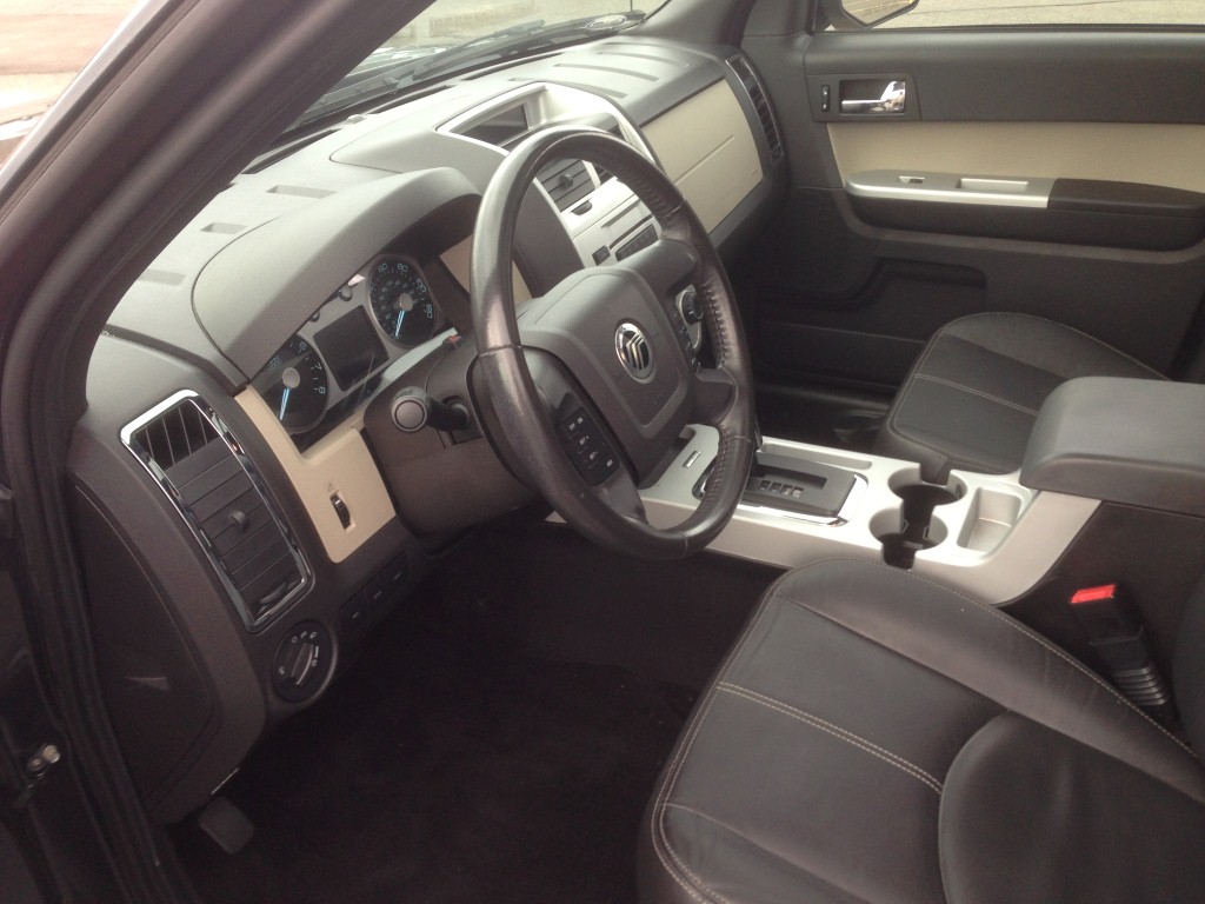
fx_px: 1149
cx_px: 602
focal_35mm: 33
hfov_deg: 55.4
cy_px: 452
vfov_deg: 42.9
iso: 50
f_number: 2.4
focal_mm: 4.13
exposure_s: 1/60
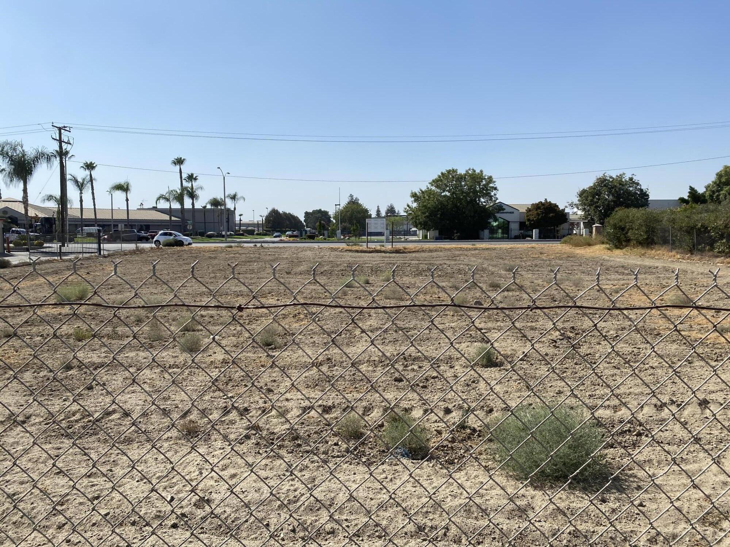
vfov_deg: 53.1
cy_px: 274
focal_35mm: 26
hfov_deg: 67.3
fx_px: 548
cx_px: 365
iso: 32
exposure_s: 1/4274
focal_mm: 4.25
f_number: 1.8
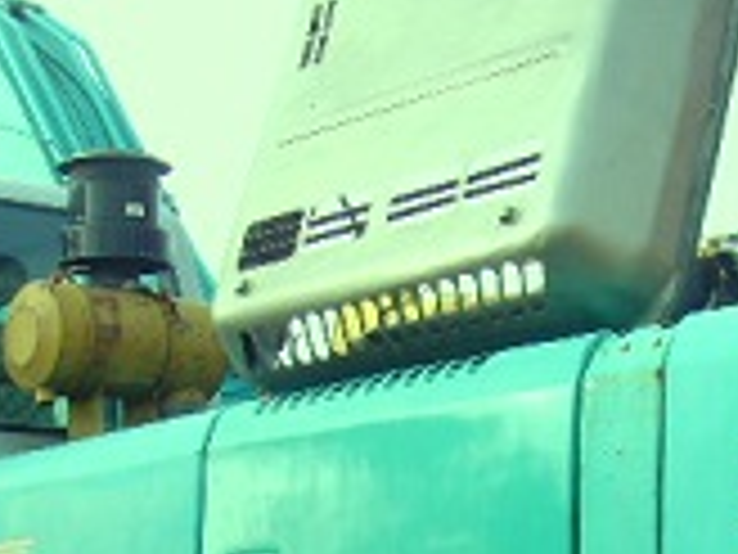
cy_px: 626
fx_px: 2111
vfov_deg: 14.6
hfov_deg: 19.8
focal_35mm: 99
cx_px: 369
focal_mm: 6.6
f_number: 3.5
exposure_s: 1/250
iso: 80
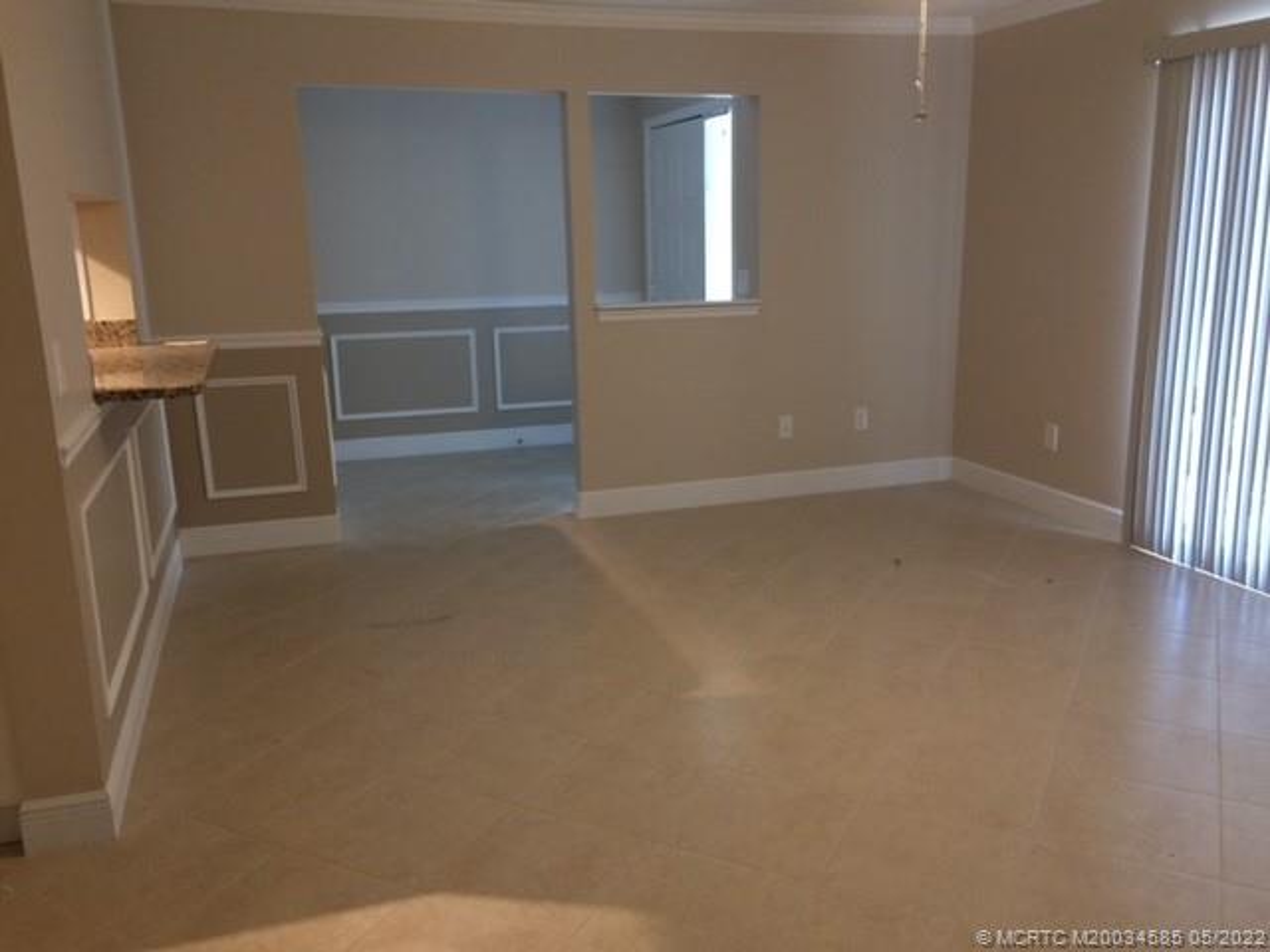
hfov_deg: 61.7
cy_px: 476
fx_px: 1064
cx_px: 635
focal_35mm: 29
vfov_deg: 48.2
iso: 160
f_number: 2.2
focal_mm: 4.15
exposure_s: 1/30
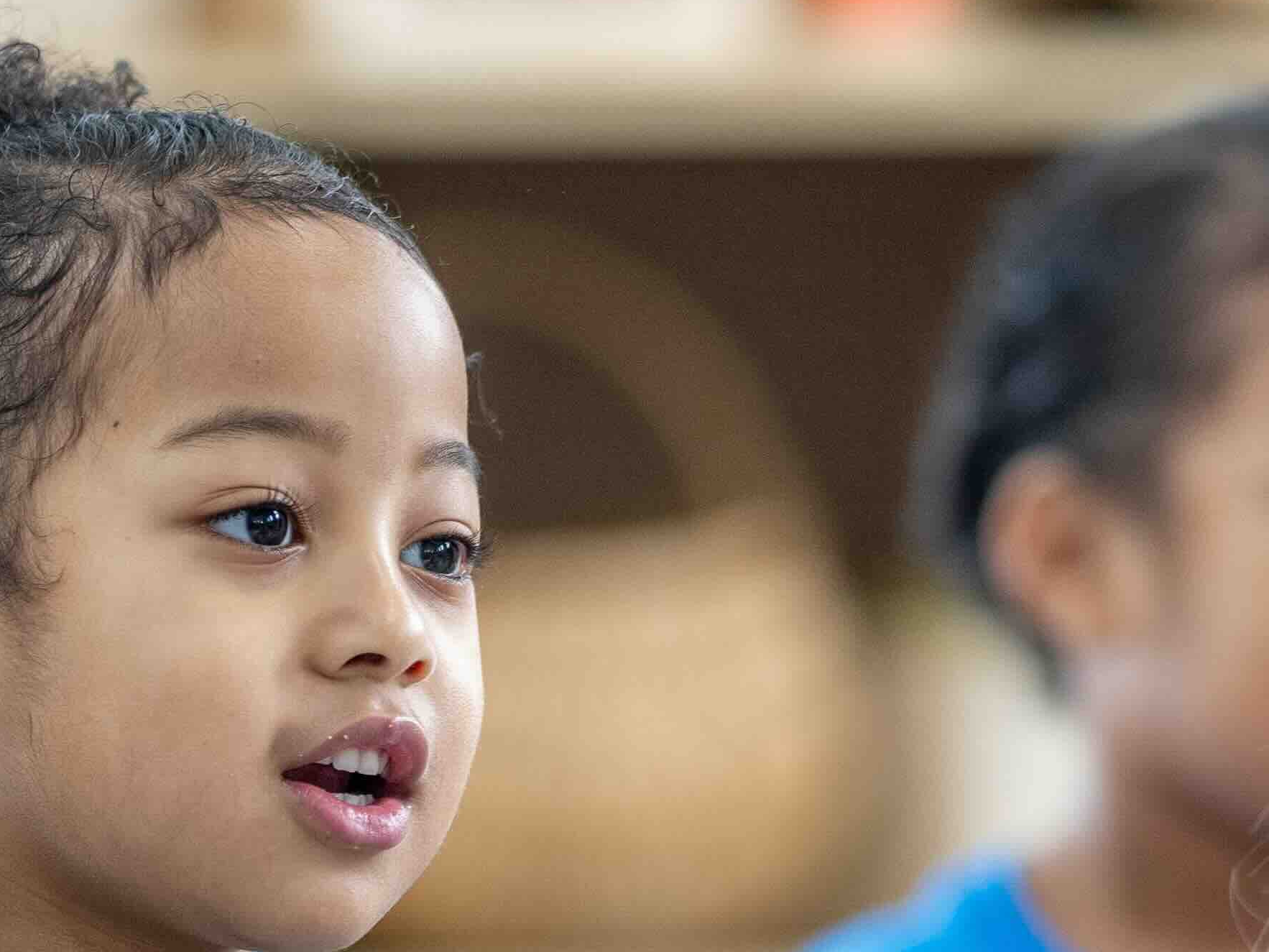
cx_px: 642
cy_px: 1119
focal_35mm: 635
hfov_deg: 3.1
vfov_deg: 2.3
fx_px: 23282
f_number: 1.8
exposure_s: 1/200
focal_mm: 135
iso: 250
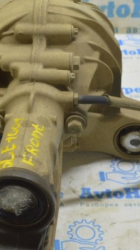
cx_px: 15
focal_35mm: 81
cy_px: 123
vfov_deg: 26.2
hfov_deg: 14.7
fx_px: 537
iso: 400
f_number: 5.6
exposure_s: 1/20
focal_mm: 23
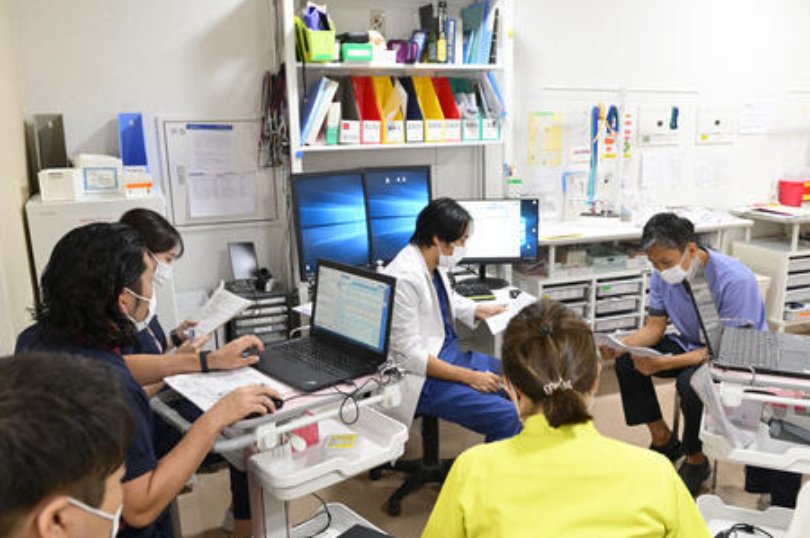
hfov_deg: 58.5
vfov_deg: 41.0
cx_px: 461
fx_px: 719
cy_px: 291
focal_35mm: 32
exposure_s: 1/60
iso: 1250
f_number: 4
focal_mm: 24
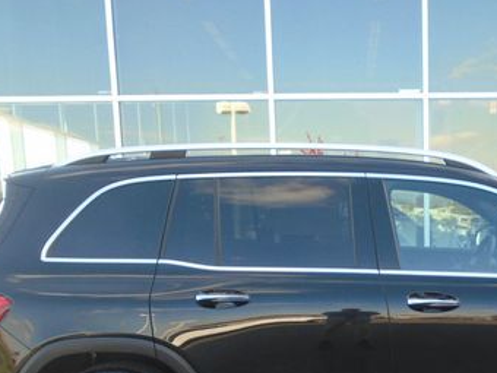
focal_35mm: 49
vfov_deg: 28.5
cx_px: 401
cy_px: 336
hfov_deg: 37.5
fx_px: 704
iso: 100
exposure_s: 1/125
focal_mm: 4.6
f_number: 3.2
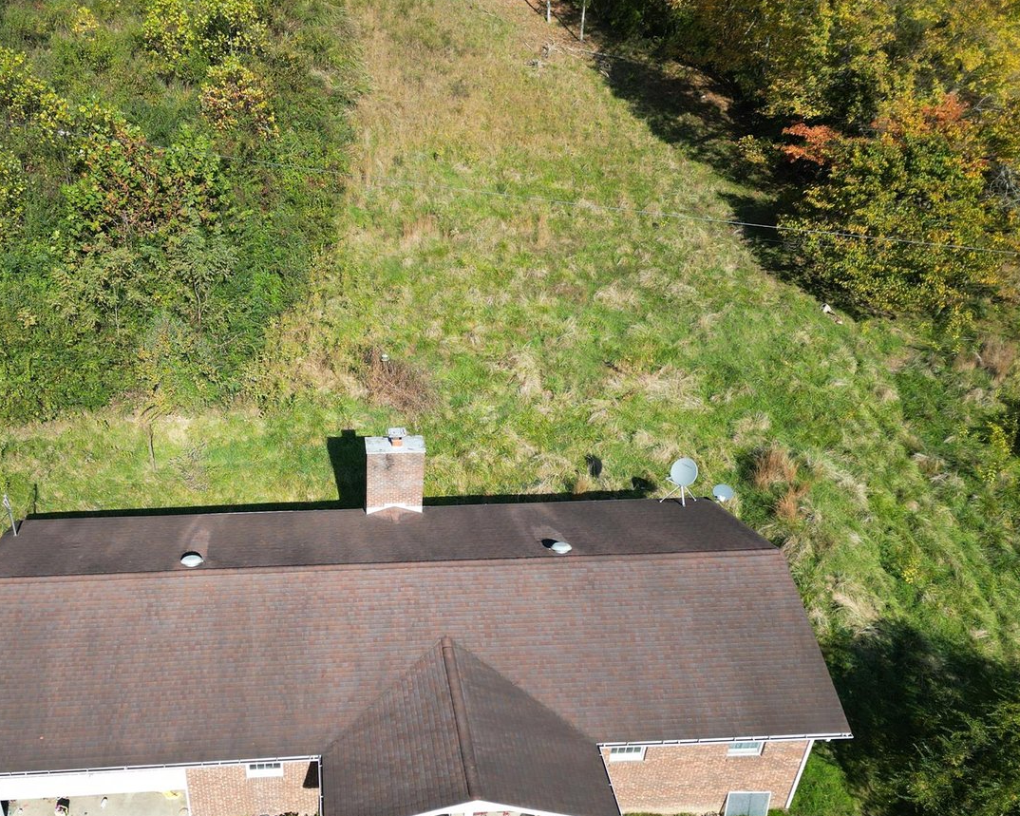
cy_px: 503
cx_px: 363
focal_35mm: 33
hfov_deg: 53.4
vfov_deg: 44.2
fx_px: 996
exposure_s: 1/1250
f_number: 1.7
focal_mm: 6.72
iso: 110
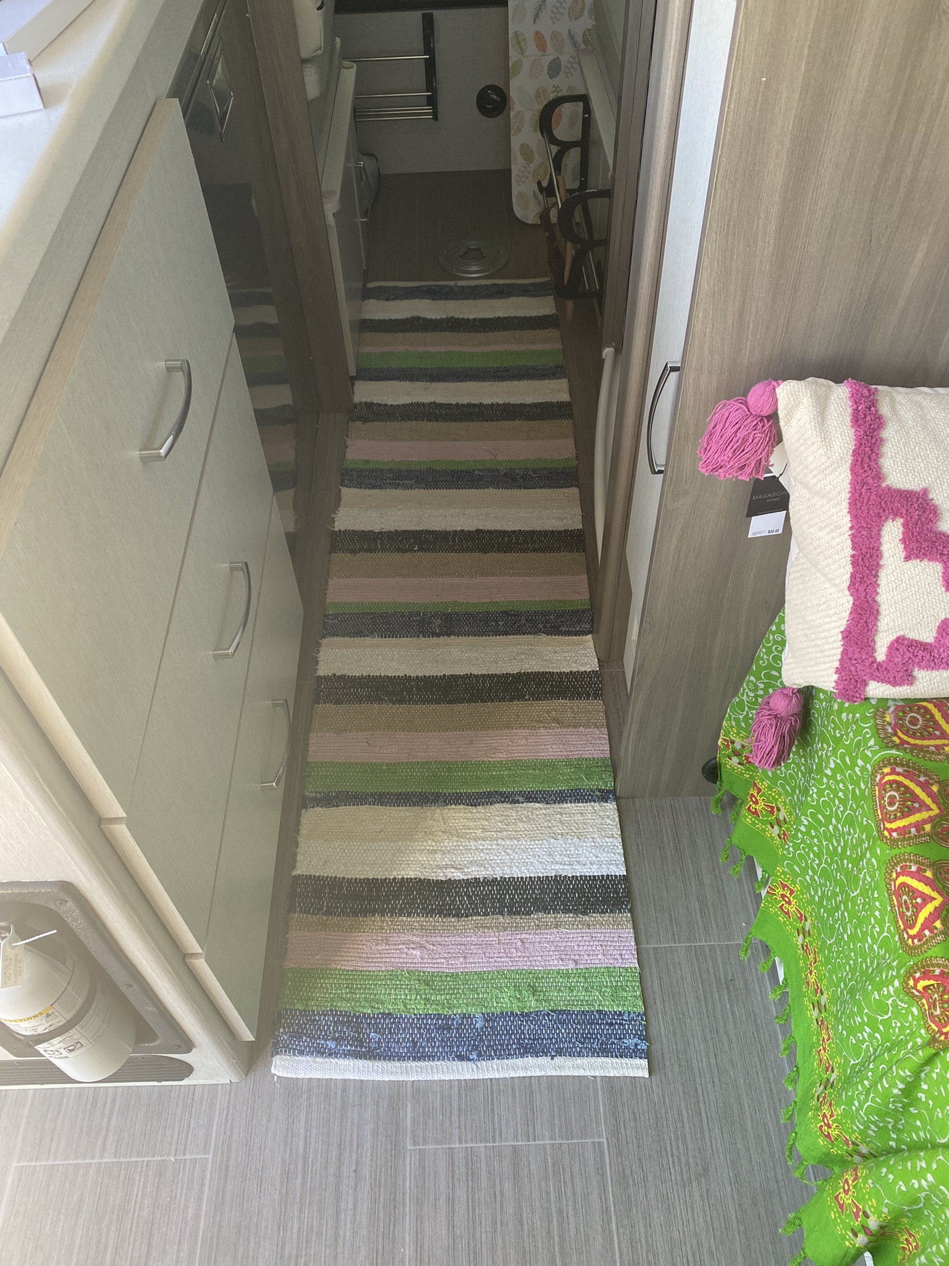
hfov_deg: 53.1
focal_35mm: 26
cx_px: 474
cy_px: 633
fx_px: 950
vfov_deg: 67.3
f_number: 1.8
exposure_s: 1/121
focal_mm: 4.25
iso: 100
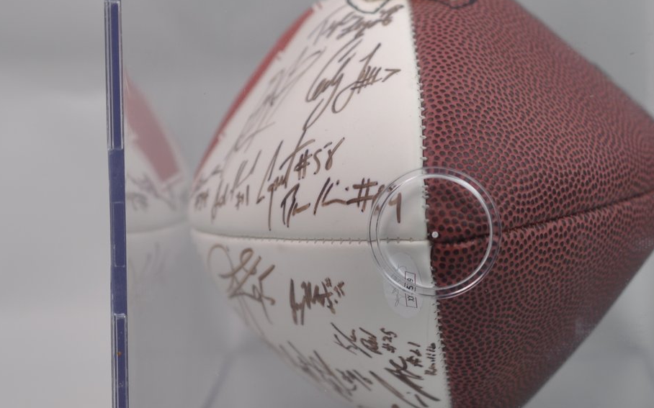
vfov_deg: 11.4
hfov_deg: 18.1
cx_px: 427
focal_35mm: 115
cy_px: 231
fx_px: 2049
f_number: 4
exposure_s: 1/60
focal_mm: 40
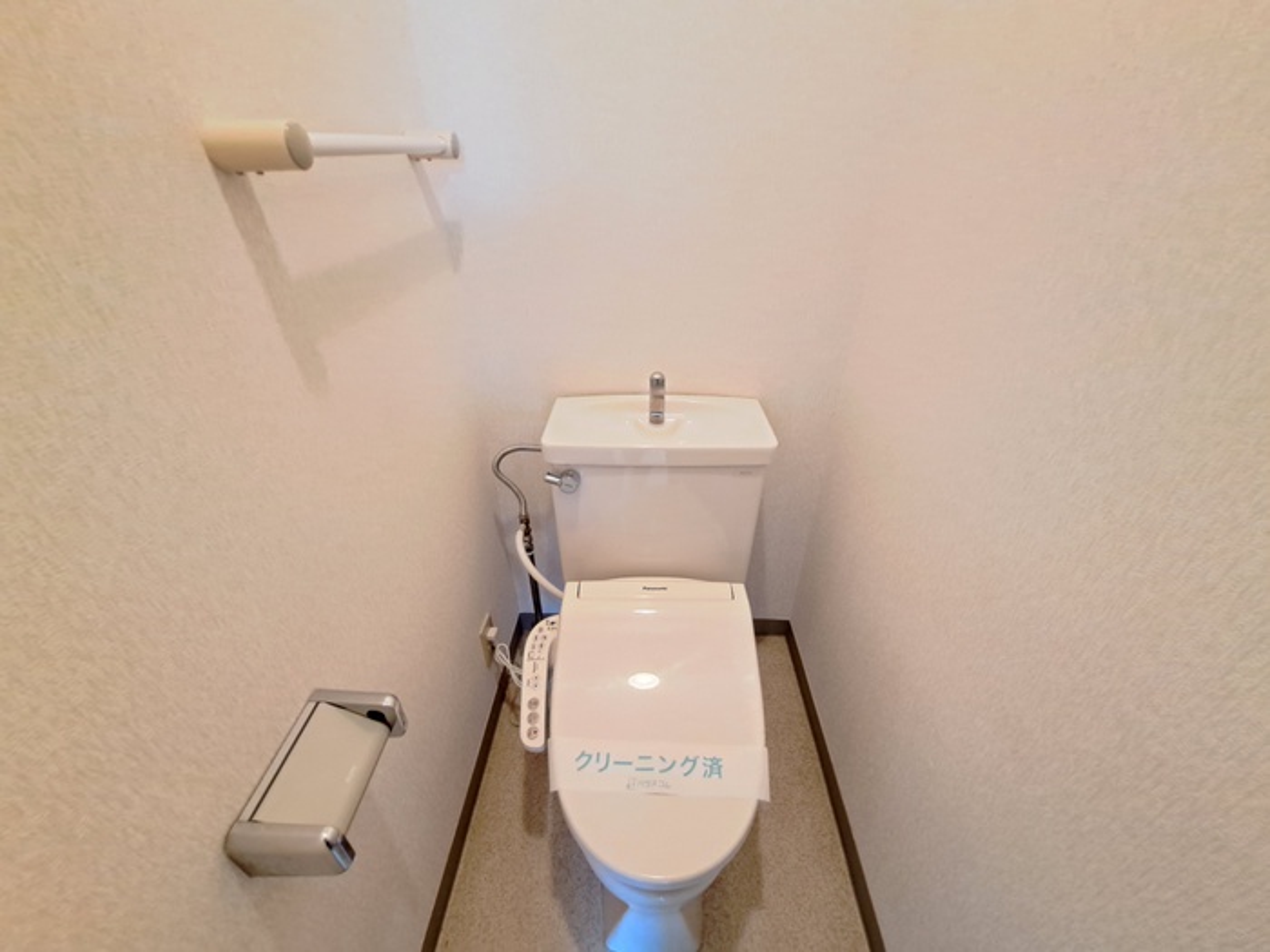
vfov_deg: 89.9
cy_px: 476
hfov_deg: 106.2
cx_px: 635
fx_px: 477
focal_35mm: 13
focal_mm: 1.74
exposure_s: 1/25
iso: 500
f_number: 2.2
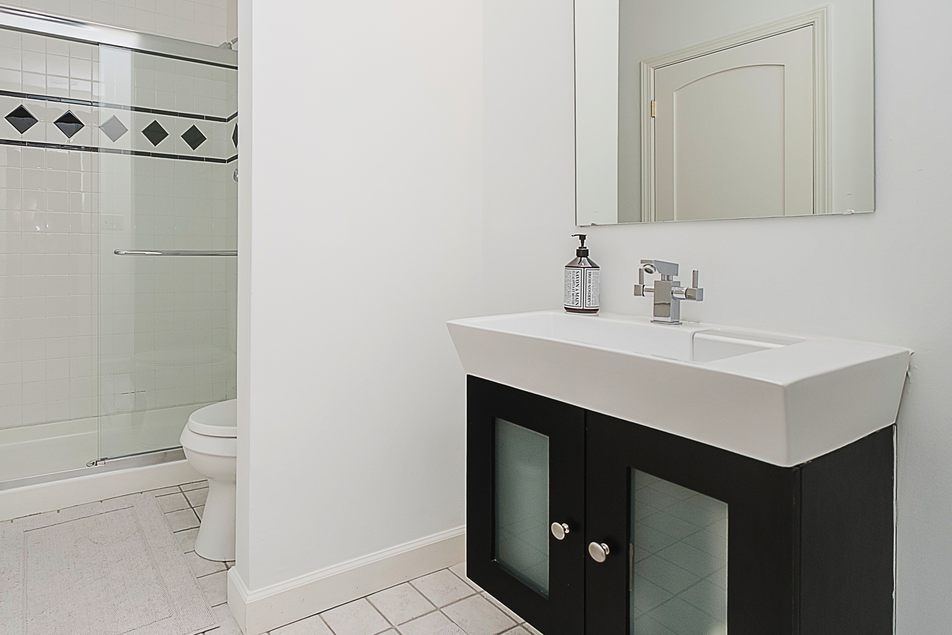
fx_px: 529
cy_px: 239
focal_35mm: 20
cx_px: 340
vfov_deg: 61.1
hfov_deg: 81.9
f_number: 4
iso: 500
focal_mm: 10
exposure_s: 1/40
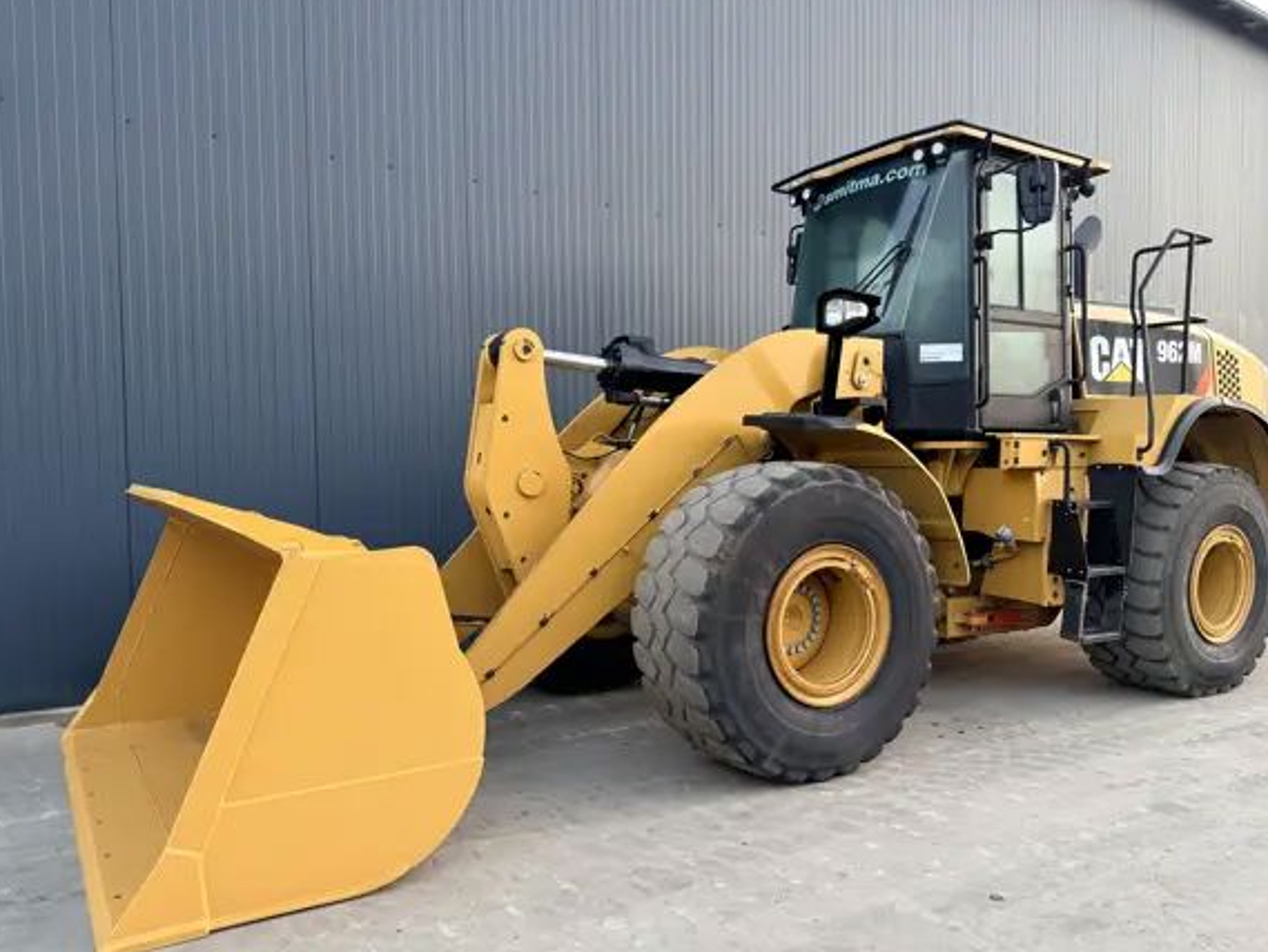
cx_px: 664
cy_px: 524
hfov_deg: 65.3
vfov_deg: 51.3
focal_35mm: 27
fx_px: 989
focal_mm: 6.76
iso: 200
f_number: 1.78
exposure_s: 1/121
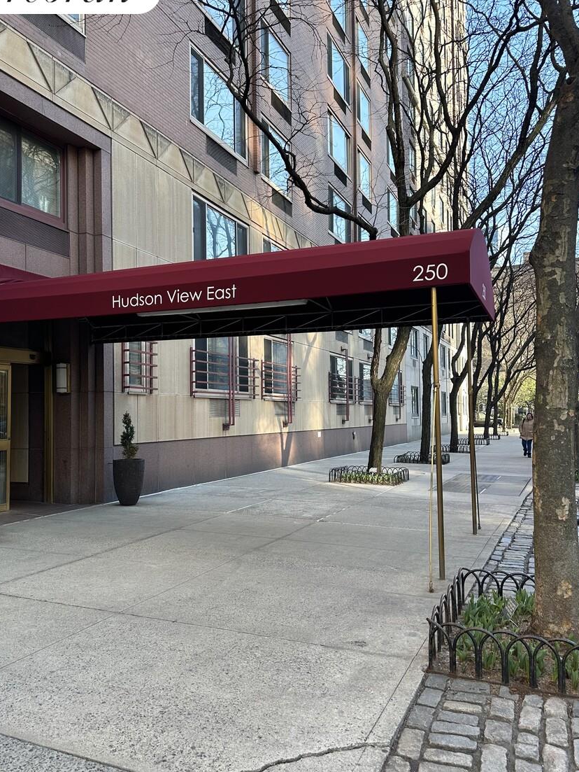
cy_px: 388
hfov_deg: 48.1
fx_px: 646
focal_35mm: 29
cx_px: 244
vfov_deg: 61.6
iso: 80
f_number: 1.78
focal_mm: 6.86
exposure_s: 1/345
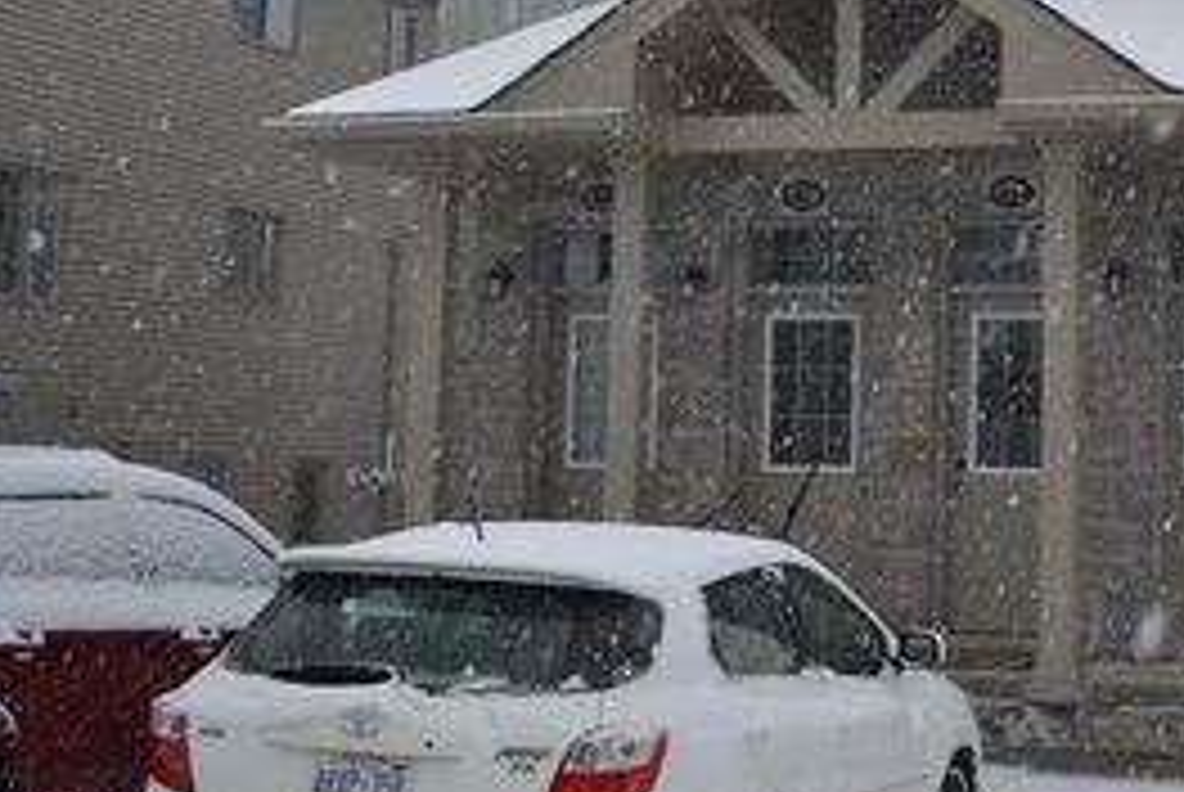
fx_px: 2436
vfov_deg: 18.2
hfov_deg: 26.7
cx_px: 968
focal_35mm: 74
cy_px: 97
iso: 100
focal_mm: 26
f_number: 4.5
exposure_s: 1/200
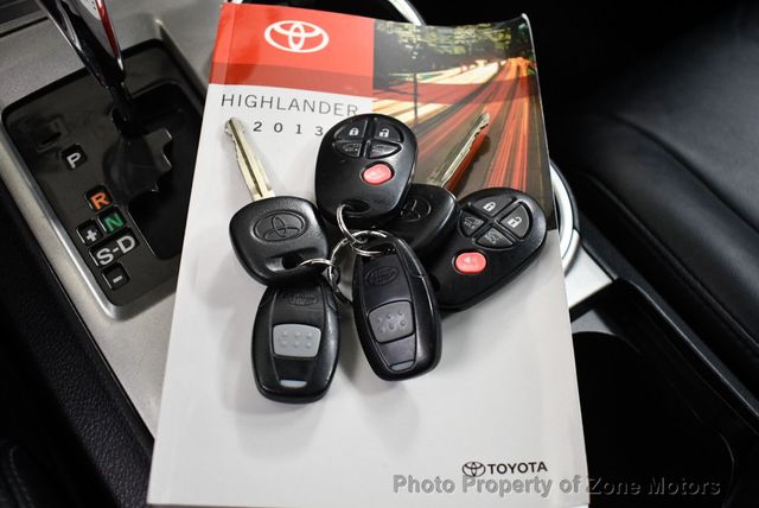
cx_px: 380
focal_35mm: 36
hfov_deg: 53.1
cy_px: 254
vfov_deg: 36.9
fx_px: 760
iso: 2200
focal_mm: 18
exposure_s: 1/125
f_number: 3.5
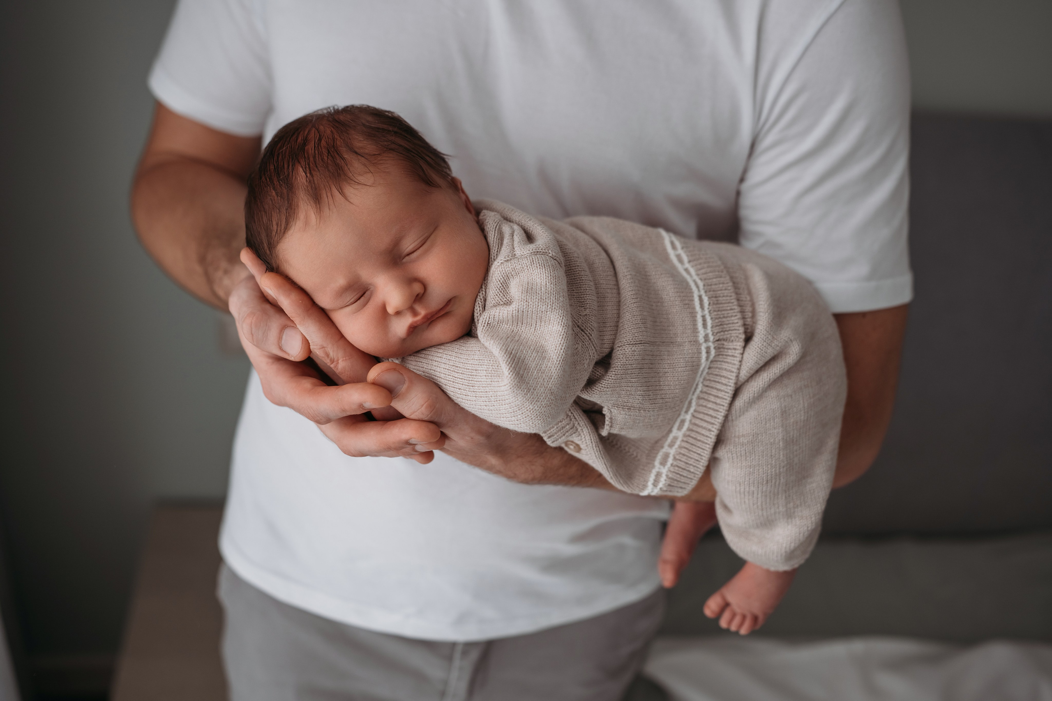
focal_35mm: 35
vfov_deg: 37.9
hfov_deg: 54.4
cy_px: 350
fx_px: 1023
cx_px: 526
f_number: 2.5
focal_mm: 35
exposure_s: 1/160
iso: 250
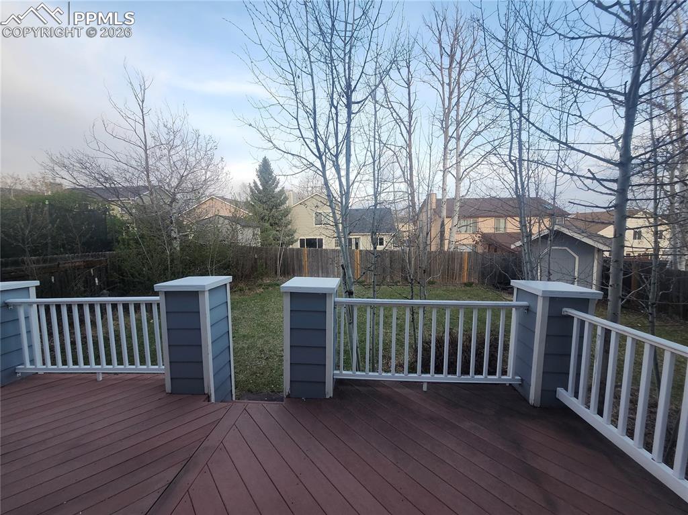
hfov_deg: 106.2
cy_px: 258
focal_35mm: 13
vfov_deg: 89.9
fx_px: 258
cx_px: 344
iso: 64
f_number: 2.2
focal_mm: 1.74
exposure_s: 1/120
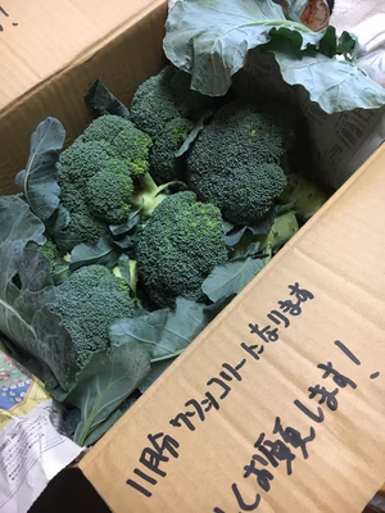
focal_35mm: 29
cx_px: 192
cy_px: 256
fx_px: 430
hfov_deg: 48.2
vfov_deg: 61.7
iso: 200
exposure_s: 1/25
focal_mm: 4.15
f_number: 2.2
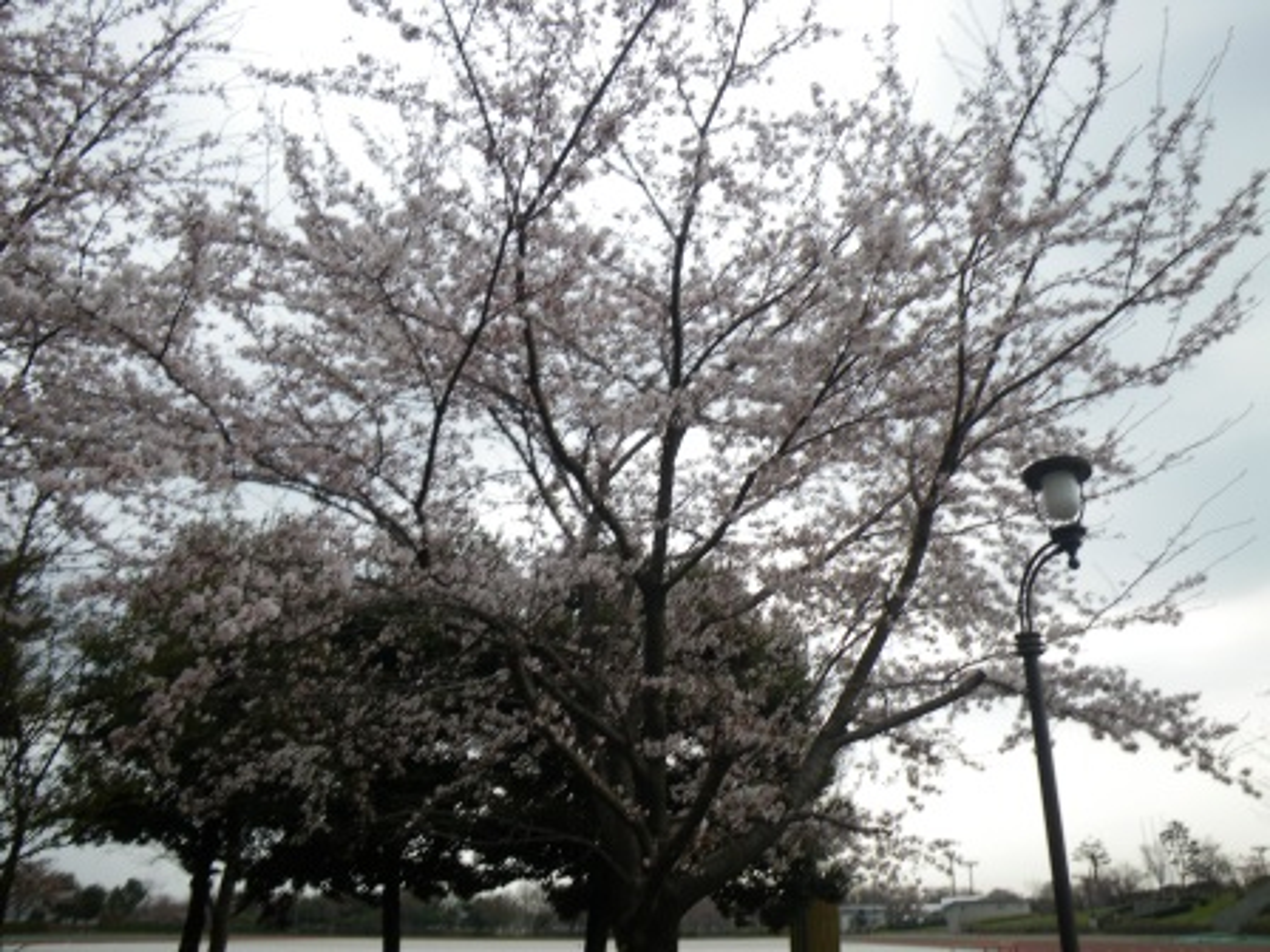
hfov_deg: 63.4
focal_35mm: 28
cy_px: 476
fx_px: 1027
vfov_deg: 49.7
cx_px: 635
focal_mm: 5
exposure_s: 1/80
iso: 50
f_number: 3.5
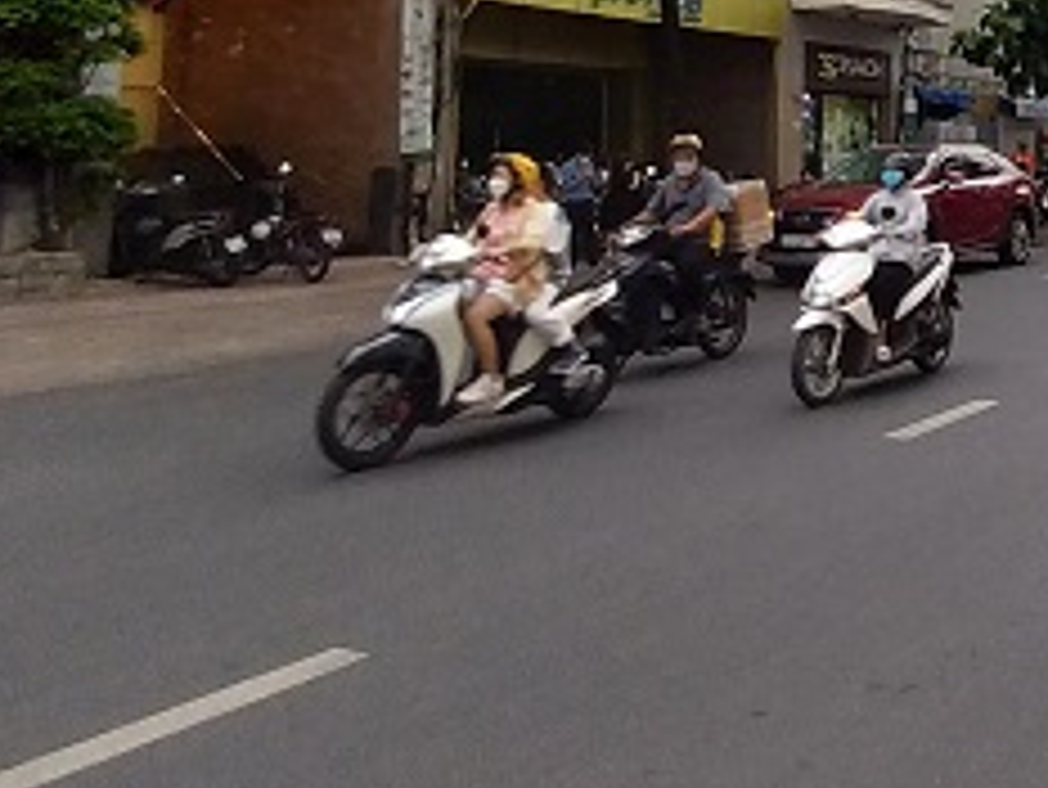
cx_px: 999
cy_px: -16
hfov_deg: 42.6
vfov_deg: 33.4
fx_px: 1181
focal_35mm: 39
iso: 64
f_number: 2.2
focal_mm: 1.3
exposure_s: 1/133
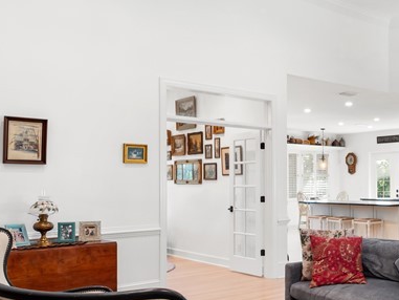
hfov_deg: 41.7
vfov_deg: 33.5
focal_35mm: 43
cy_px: 185
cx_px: 326
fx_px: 496
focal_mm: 8
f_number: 7.1
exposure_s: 1/2
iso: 200
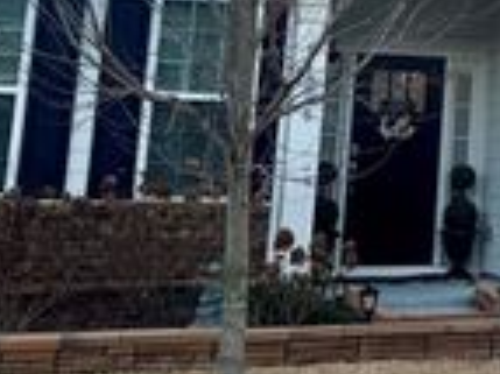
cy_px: -82
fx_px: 1212
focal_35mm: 84
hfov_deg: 21.1
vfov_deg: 16.7
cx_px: 650
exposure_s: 1/364
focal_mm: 6.76
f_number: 1.78
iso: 80
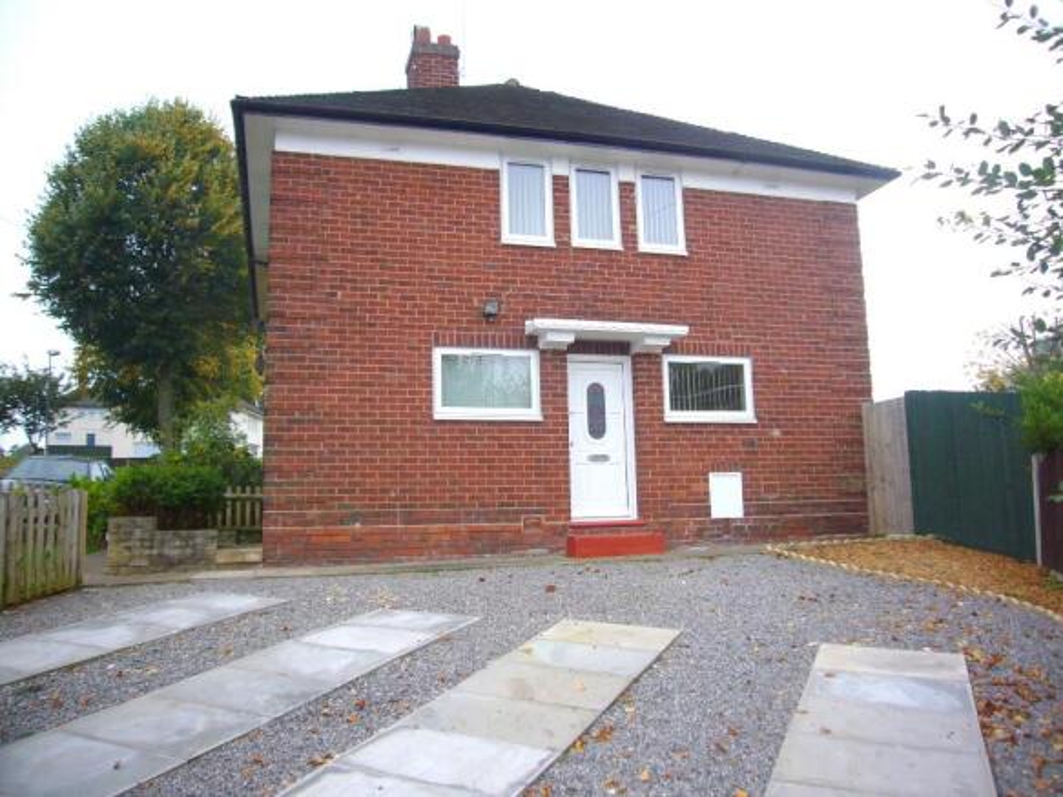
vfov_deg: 49.7
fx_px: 860
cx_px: 532
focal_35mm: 28
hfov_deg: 63.5
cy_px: 398
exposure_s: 1/80
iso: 80
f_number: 2.8
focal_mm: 4.6
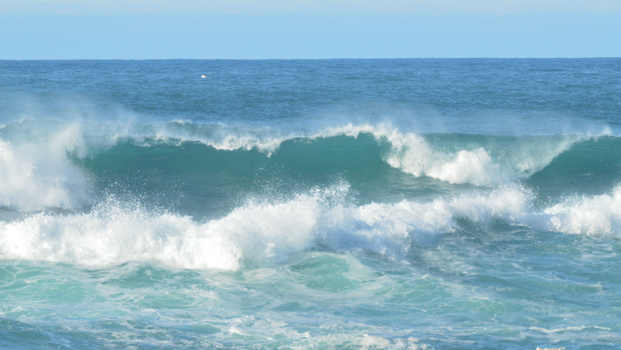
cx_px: 310
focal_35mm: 487
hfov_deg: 4.4
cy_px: 150
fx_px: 8019
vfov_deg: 2.5
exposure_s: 1/500
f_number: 11
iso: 400
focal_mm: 310
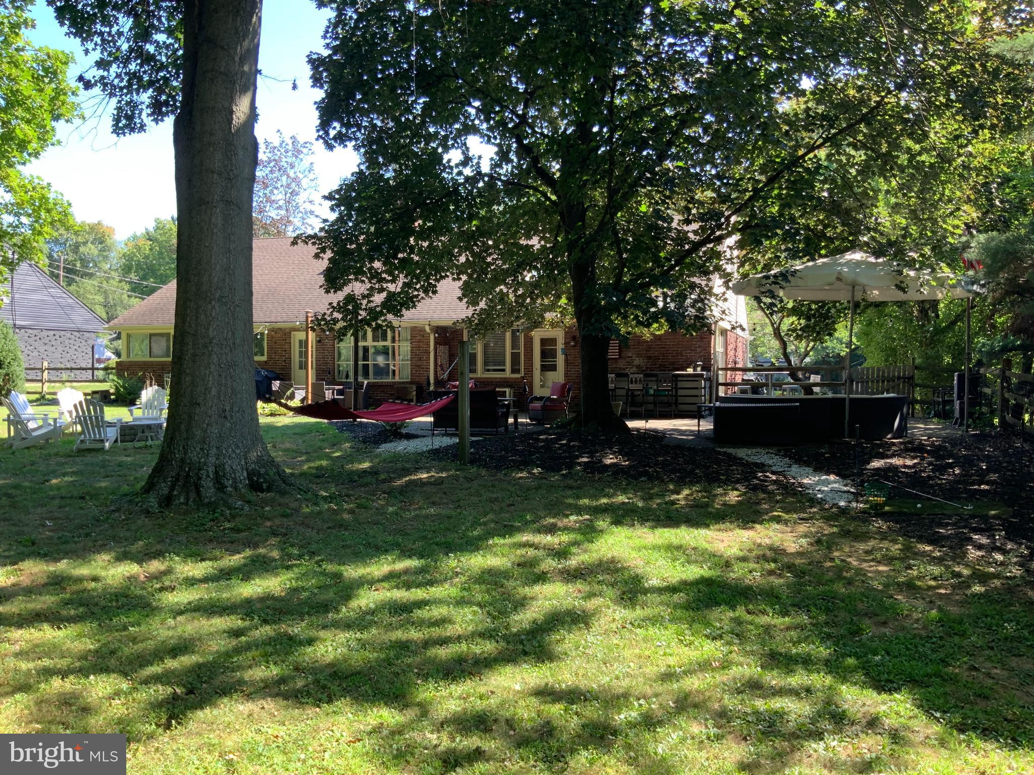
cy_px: 388
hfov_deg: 61.7
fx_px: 866
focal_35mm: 29
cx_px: 517
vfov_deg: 48.2
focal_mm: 3
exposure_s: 1/122
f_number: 1.8
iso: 20
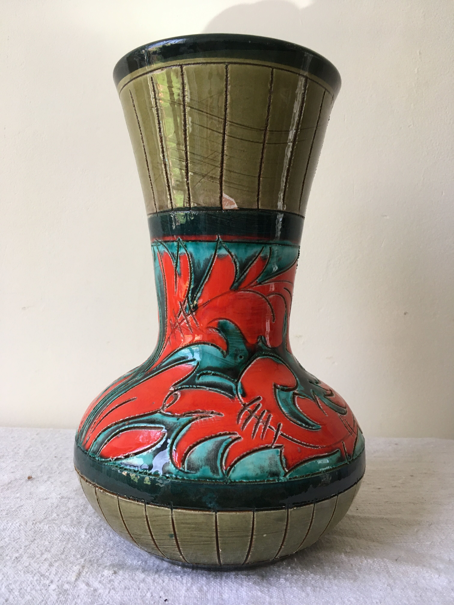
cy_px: 302
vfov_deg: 61.7
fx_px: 507
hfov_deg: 48.2
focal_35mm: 29
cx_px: 227
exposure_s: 1/33
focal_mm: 4.15
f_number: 2.2
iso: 64
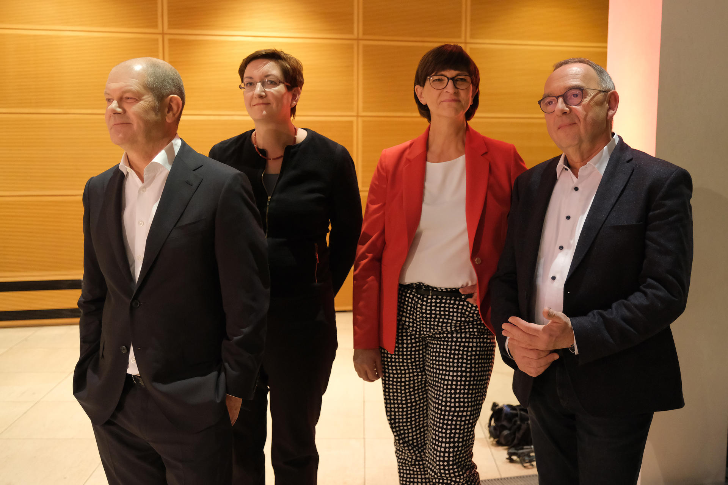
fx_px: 890
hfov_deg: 44.5
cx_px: 364
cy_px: 242
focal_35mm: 44
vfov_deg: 30.5
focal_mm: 29.2
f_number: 2.8
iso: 5000
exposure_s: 1/250
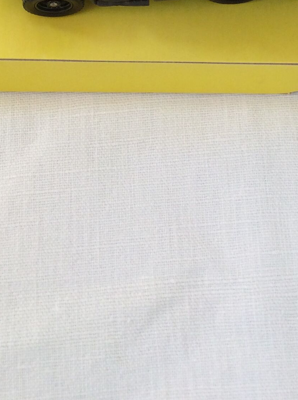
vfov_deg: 24.9
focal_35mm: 74
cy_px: -15
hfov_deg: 19.8
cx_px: 164
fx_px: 852
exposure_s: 1/100
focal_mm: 3.3
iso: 50
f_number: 2.4
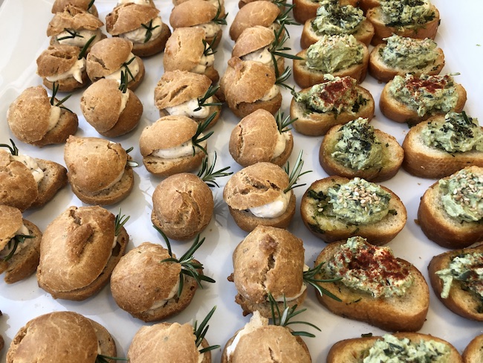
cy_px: 182
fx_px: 391
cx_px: 242
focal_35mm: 28
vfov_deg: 49.8
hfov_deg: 63.4
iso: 25
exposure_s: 1/33
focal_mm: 3.99
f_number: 1.8
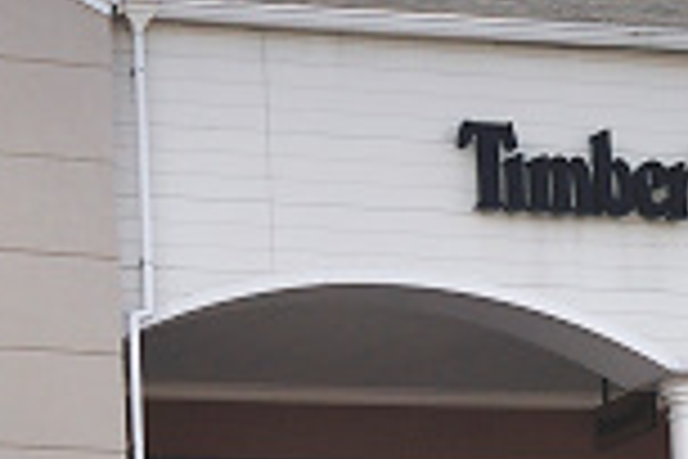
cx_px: 247
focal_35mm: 240
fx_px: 4592
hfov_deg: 8.6
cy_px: 650
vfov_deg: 5.7
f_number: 6.3
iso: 250
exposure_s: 1/1250
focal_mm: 35
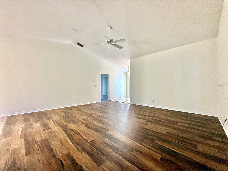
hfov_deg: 102.1
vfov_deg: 85.7
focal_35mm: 14
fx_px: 92
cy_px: 86
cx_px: 114
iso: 200
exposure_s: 1/120
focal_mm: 2.22
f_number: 2.2
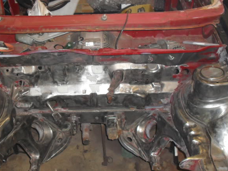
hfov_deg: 39.5
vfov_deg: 30.2
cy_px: 108
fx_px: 316
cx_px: 95
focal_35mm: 48
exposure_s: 1/45
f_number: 3.2
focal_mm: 6.3
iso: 200
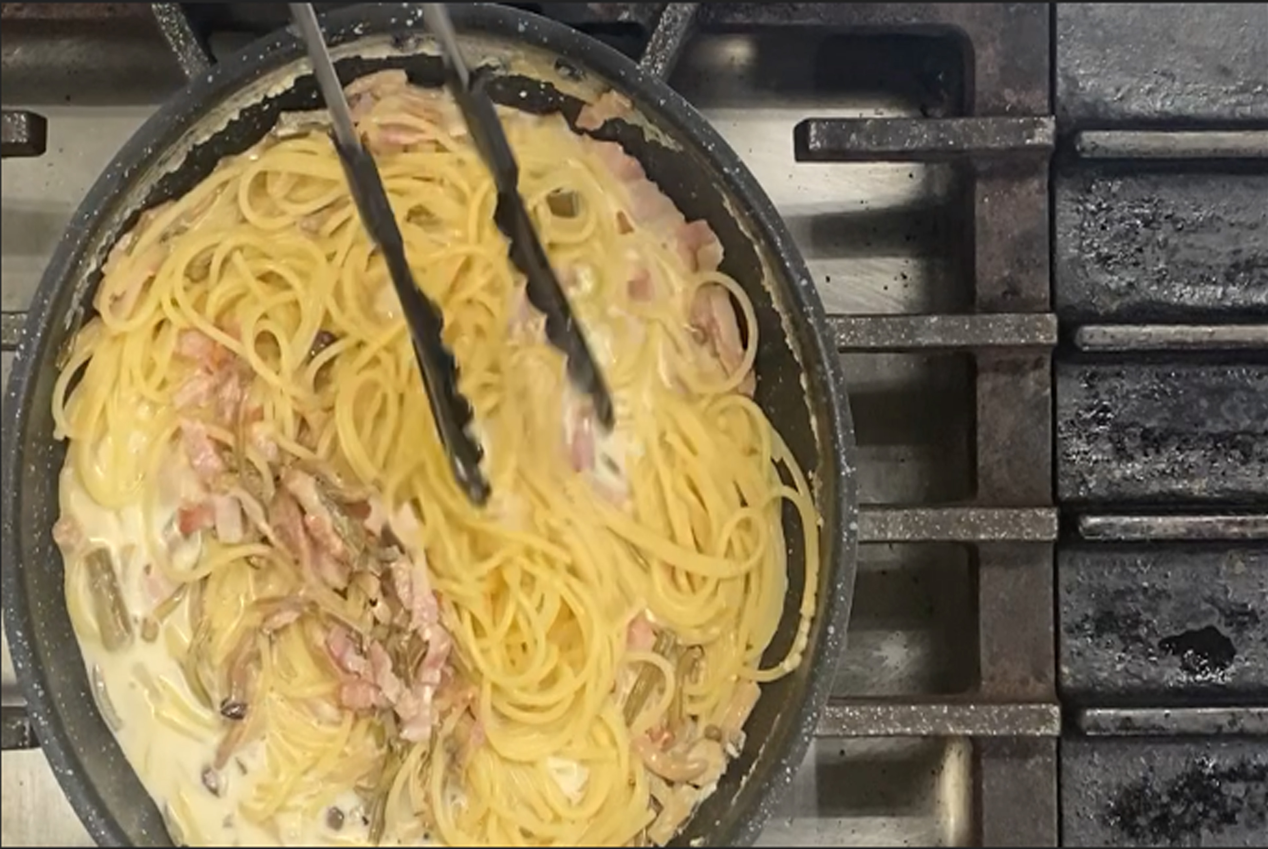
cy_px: 424
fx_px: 1693
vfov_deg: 28.2
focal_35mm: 48
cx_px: 634
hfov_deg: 41.1
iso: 320
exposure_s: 1/30
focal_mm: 32
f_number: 4.8
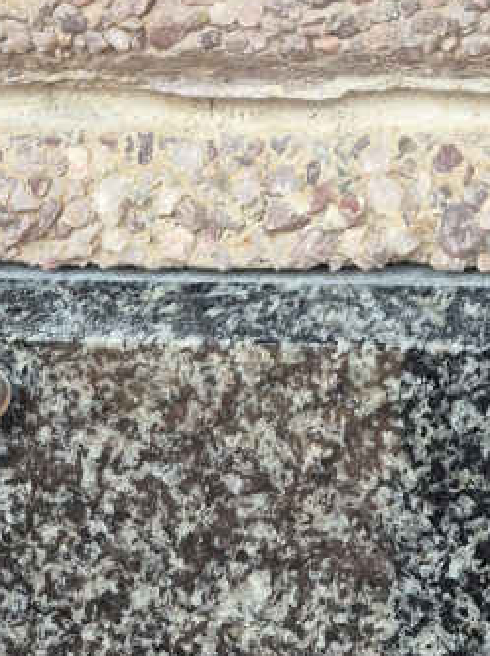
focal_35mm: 83
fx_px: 1570
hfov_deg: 16.9
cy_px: -483
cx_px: 610
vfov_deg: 18.9
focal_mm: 5.4
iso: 100
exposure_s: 1/180
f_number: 1.8
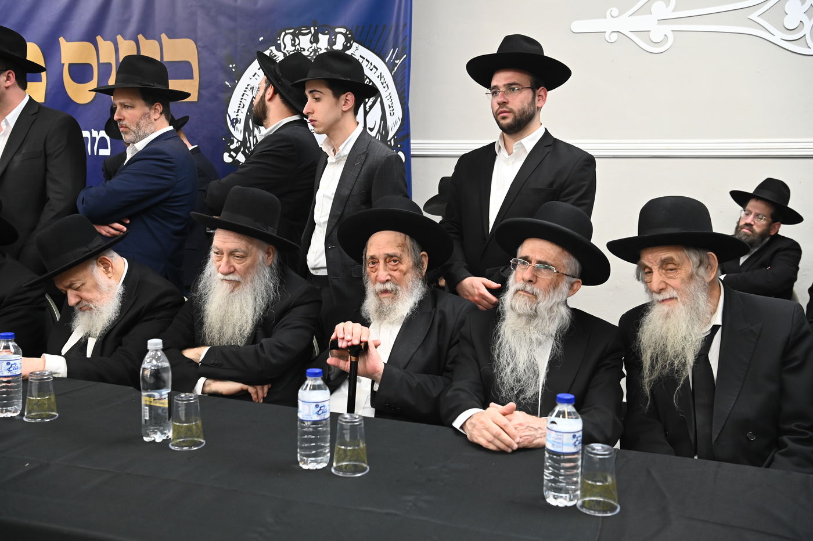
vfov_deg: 35.0
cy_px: 270
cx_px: 406
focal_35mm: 38
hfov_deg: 50.7
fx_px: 858
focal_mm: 38
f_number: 5
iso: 2000
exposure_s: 1/160
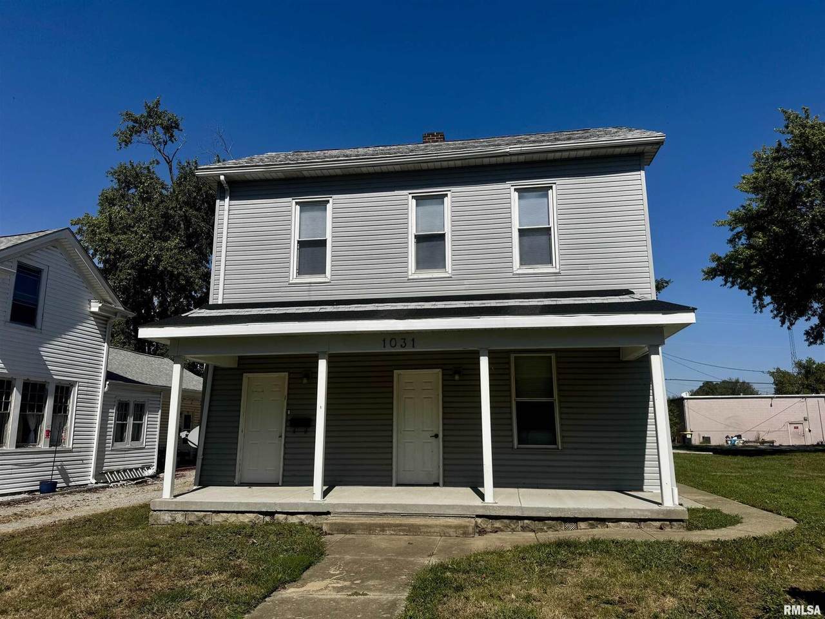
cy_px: 310
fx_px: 572
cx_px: 412
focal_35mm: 24
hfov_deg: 71.6
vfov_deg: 56.8
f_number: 1.78
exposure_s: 1/9009
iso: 80
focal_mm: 6.76
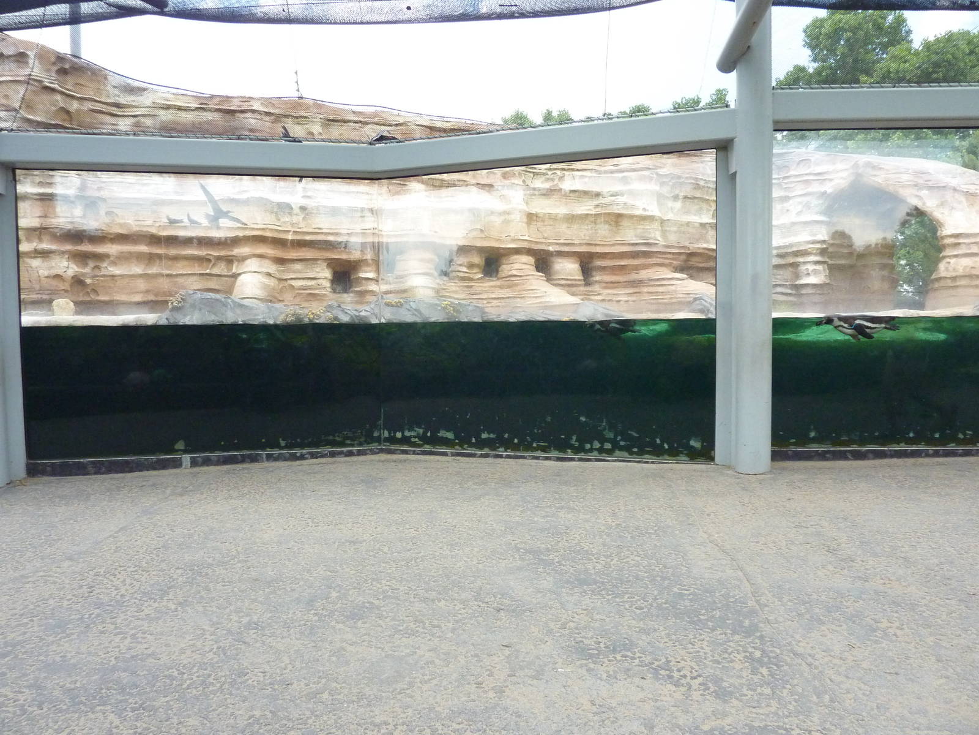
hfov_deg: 69.4
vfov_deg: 54.9
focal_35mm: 25
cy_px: 368
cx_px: 490
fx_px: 707
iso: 320
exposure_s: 1/500
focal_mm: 4.1
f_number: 3.3
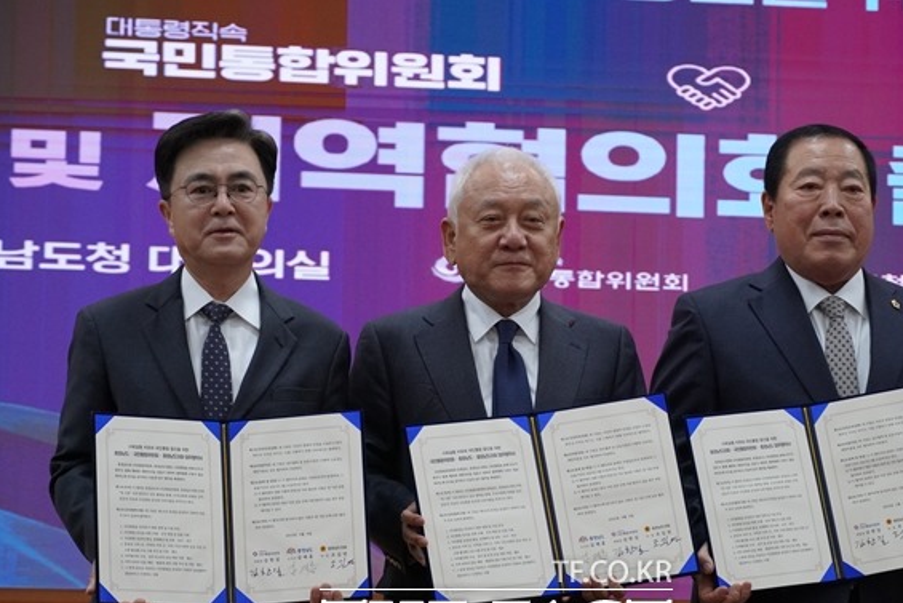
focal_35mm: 119
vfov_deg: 11.5
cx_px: 495
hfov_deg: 17.2
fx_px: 2985
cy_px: 340
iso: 2500
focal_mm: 70
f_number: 5.6
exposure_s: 1/160
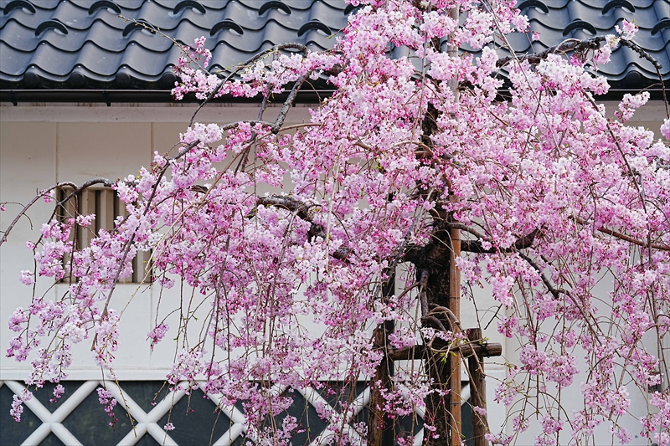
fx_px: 1823
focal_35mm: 98
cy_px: 223
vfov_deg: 14.0
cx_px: 335
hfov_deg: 20.8
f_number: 5.6
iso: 100
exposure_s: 1/200
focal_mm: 98
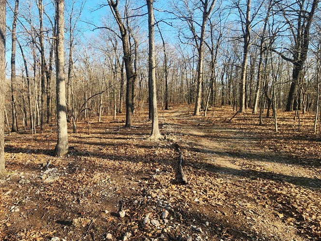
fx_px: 185
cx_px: 97
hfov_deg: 78.0
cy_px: 107
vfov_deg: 65.7
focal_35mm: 20
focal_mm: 2.2
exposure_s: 1/667
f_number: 2.2
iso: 50
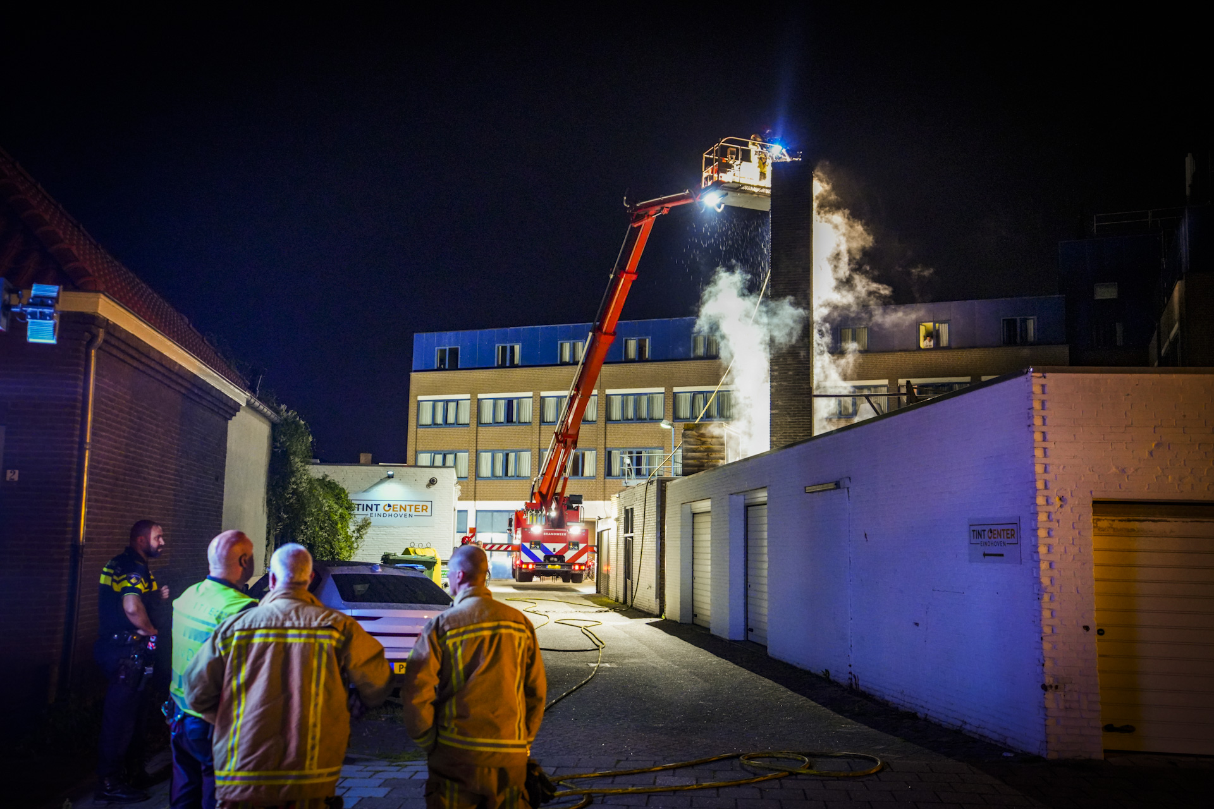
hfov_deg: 54.4
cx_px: 607
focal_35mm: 35
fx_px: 1180
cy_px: 404
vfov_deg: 37.9
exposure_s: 1/40
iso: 6400
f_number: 2.8
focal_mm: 35
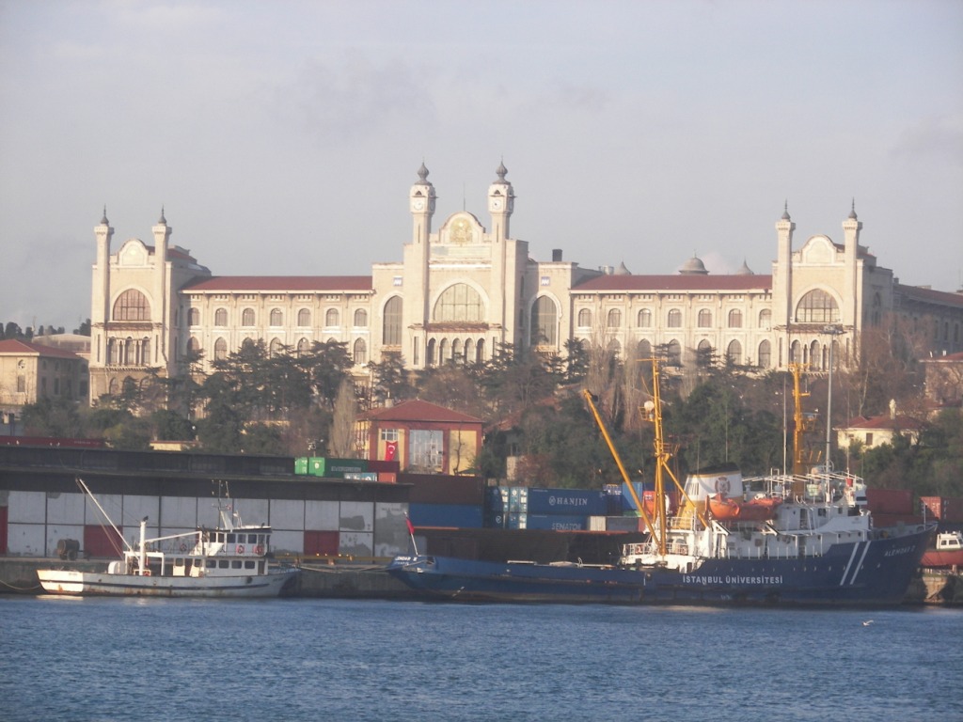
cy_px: 361
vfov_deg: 9.1
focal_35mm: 163
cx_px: 482
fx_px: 4535
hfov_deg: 12.1
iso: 50
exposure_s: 1/100
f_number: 3.2
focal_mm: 27
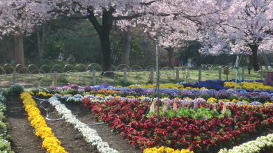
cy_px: 113
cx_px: 139
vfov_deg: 11.5
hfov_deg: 20.4
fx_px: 760
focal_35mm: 105
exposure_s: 1/400
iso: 100
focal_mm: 10.5
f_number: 3.8
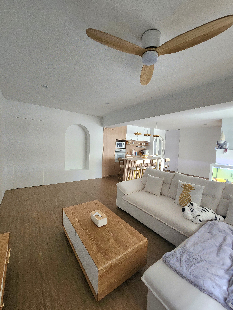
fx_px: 117
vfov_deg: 106.2
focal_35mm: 13
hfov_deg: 89.9
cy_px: 155
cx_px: 116
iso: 400
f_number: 2.2
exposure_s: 1/33
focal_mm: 2.2
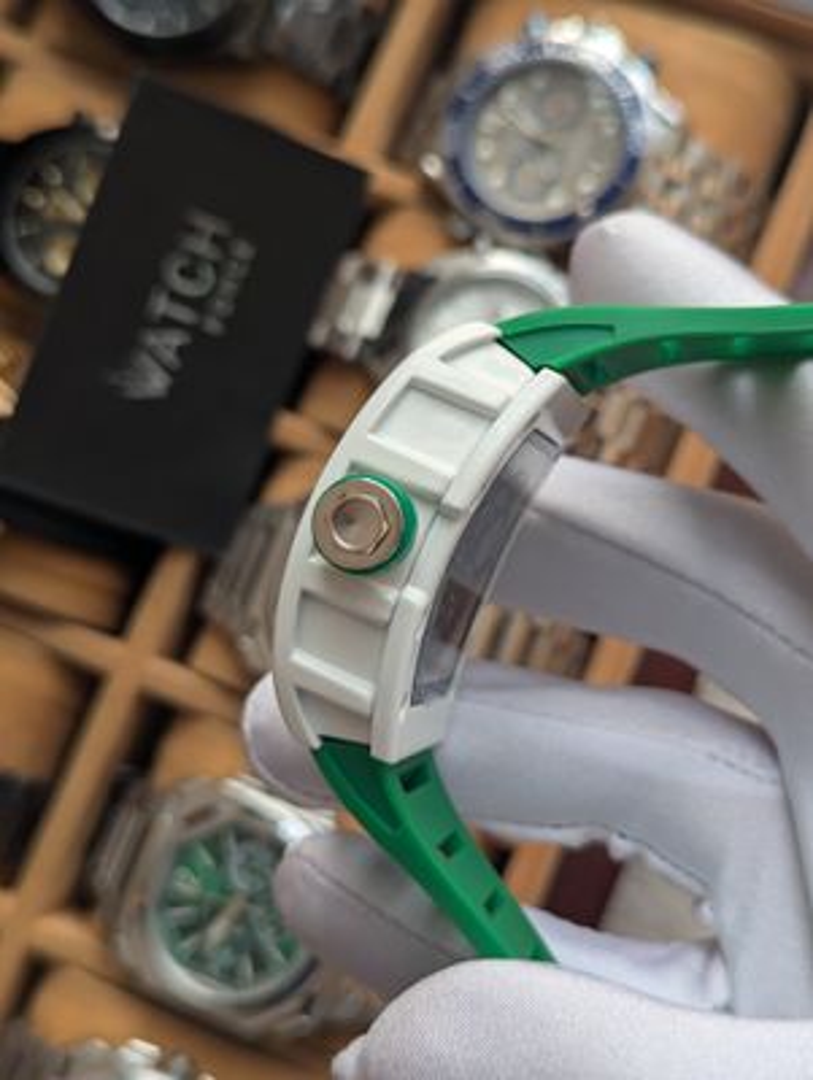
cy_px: 540
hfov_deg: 30.3
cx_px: 406
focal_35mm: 48
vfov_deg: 39.6
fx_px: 1500
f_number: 1.85
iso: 44
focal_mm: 6.81
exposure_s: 1/398
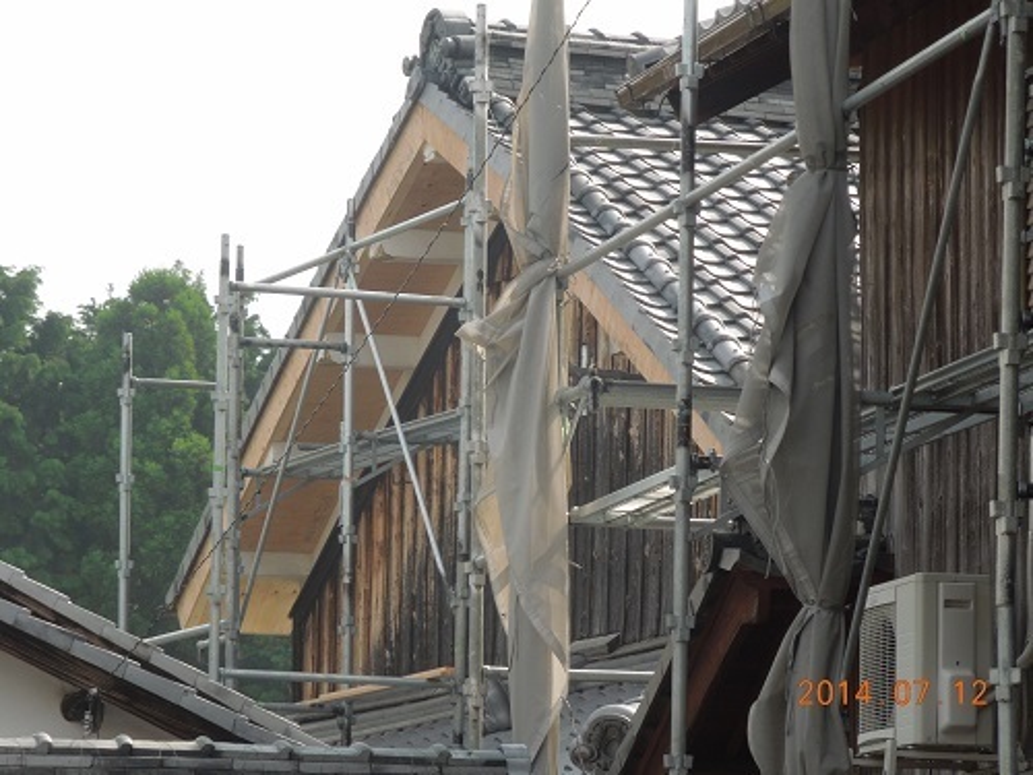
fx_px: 6386
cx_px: 516
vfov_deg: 6.9
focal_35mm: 214
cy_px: 388
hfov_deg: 9.2
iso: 100
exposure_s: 1/250
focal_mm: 38.6
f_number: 5.1
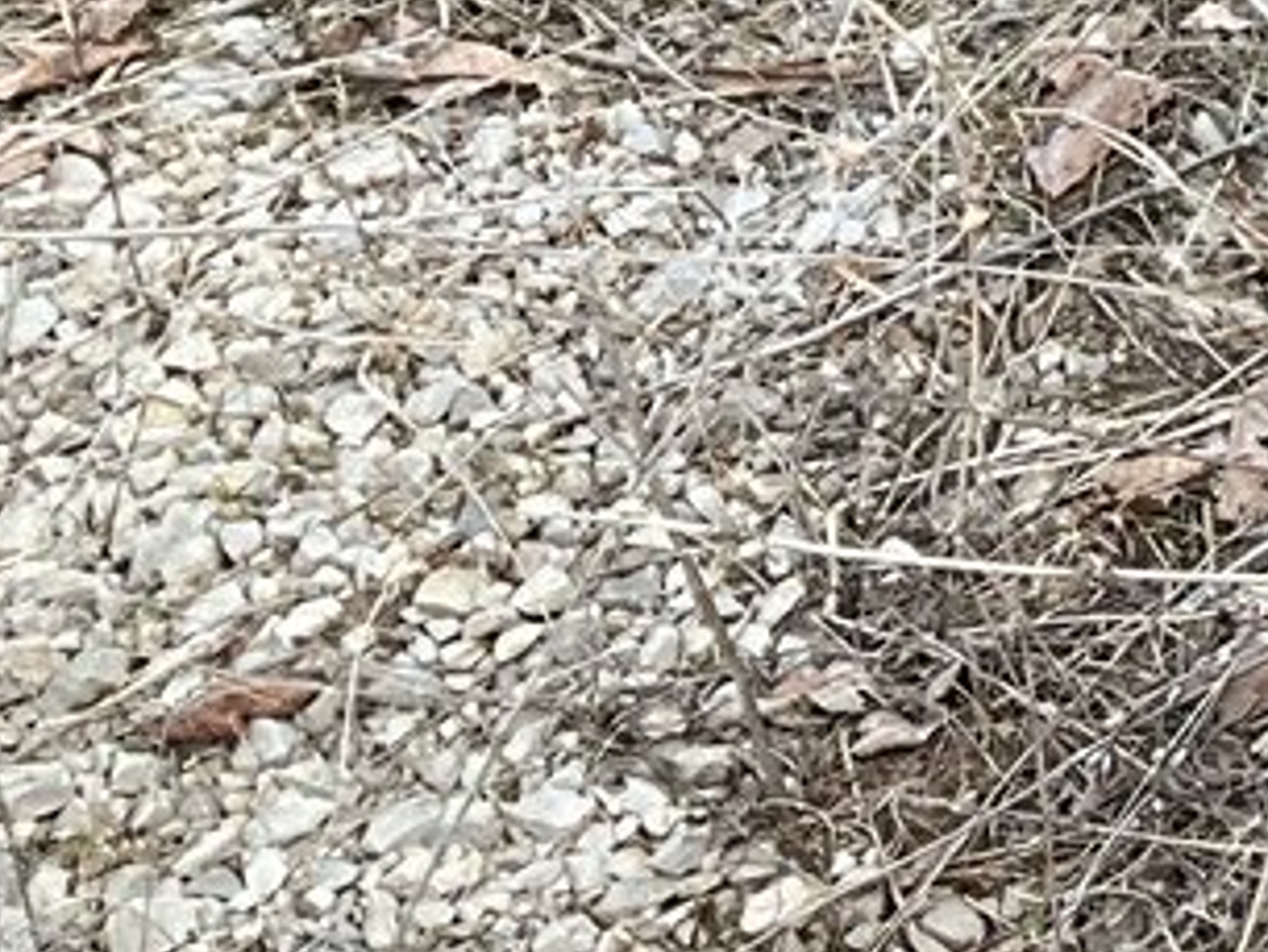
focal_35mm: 144
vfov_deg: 9.7
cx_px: 3062
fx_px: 5277
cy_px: -842
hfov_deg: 11.3
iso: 25
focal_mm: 3
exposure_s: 1/353
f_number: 1.8
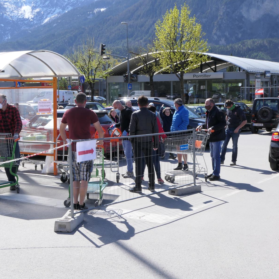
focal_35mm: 55
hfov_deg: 31.1
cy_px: 140
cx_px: 121
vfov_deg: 31.1
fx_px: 502
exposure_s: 1/125
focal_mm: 15.7
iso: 200
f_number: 11
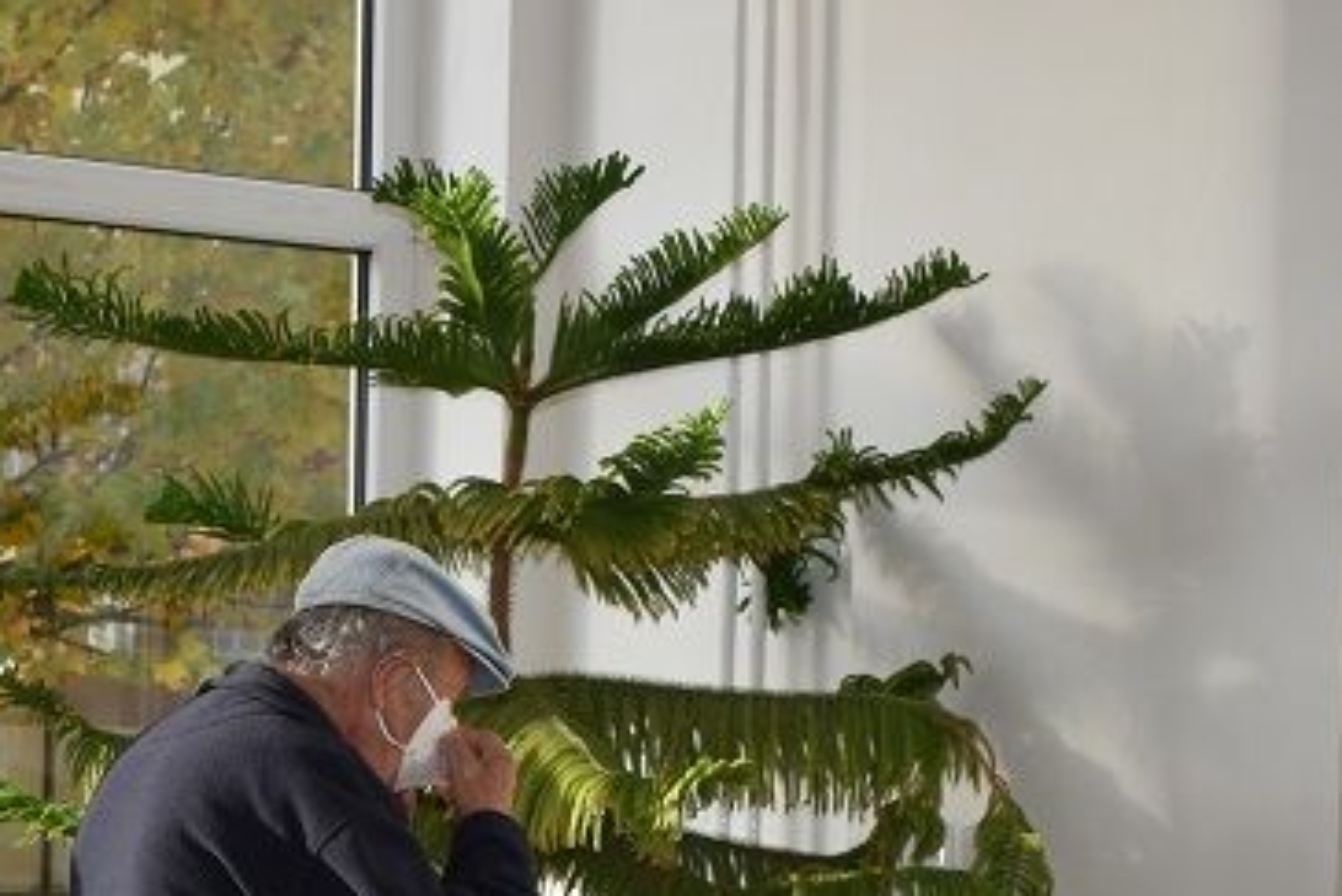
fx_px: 3931
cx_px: -37
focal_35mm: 105
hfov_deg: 18.8
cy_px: 988
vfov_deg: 12.8
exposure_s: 1/125
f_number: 5.6
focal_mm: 25
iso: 100
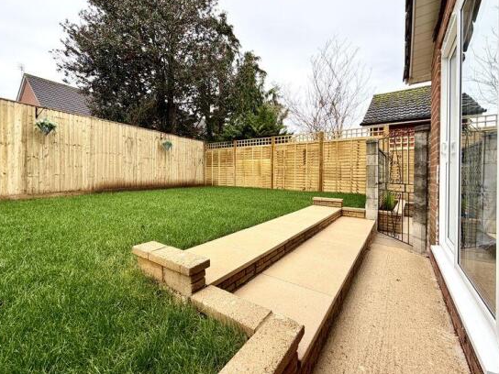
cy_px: 176
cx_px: 258
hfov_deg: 98.1
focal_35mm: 15
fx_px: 216
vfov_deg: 81.7
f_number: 2.2
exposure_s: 1/155
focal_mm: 2.22
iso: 40
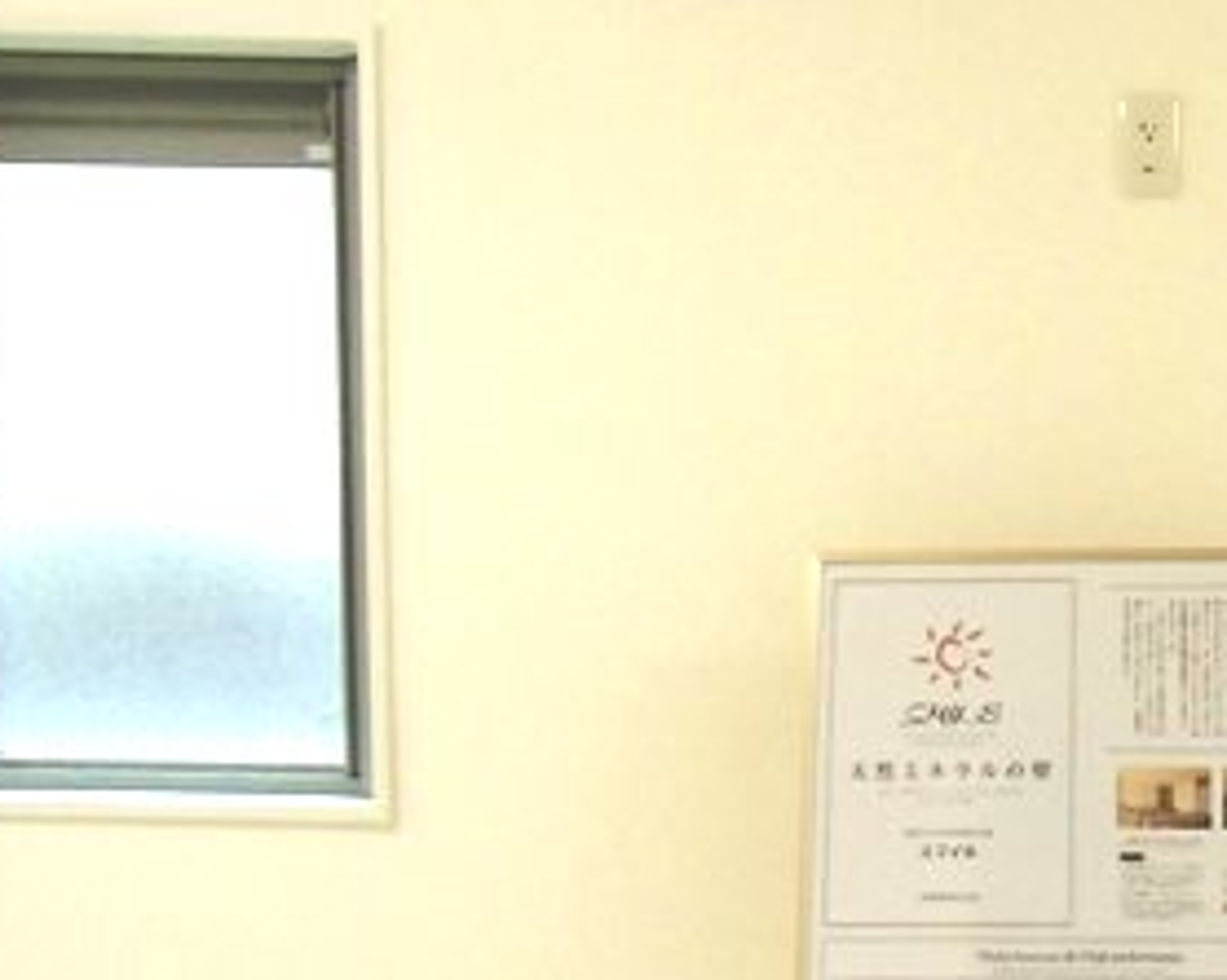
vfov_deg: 27.6
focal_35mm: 54
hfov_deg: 32.8
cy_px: 773
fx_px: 1960
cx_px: 1134
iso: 200
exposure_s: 1/100
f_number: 3
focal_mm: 4.24
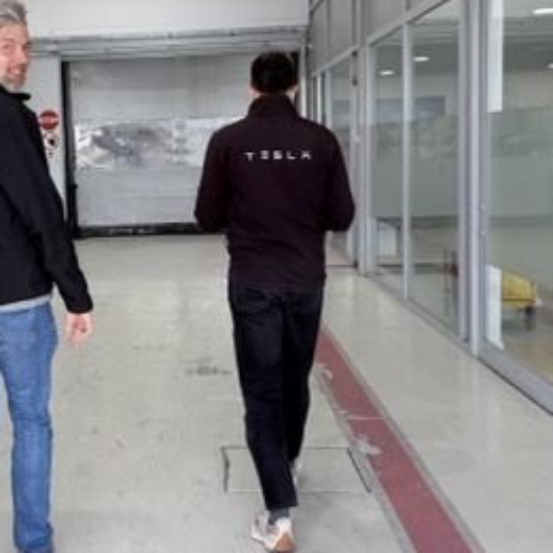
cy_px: 231
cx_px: 129
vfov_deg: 32.7
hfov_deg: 32.1
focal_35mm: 52
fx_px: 940
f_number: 1.78
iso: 80
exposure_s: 1/210
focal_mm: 6.76
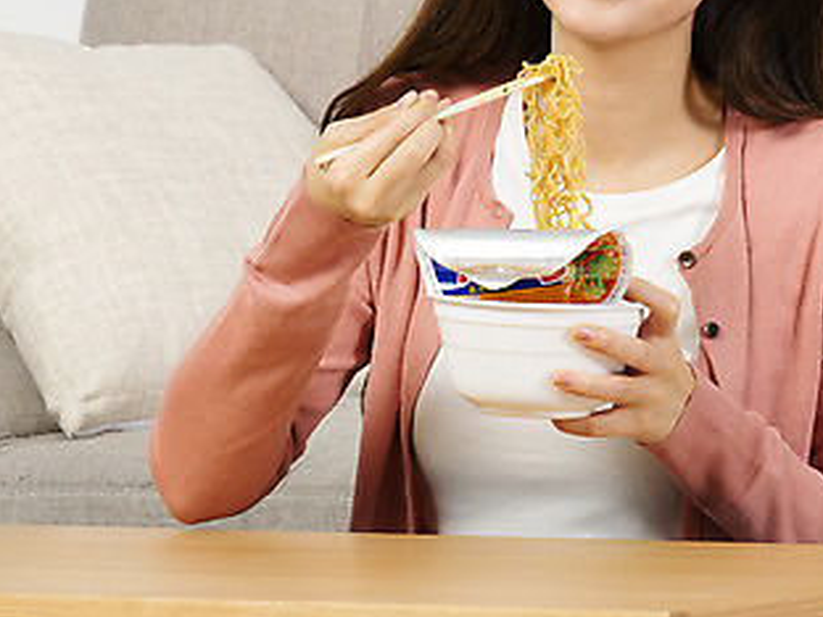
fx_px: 8773
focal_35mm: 369
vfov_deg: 4.0
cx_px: 384
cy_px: 116
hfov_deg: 5.4
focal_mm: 200
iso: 100
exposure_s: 1/125
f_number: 11
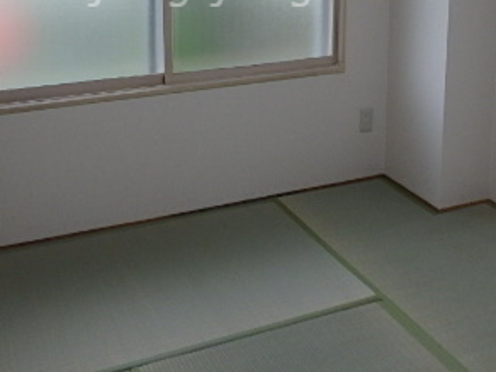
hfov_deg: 41.1
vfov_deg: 29.1
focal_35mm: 46
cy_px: -14
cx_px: 204
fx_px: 659
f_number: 3.5
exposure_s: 1/50
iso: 200
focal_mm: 3.7
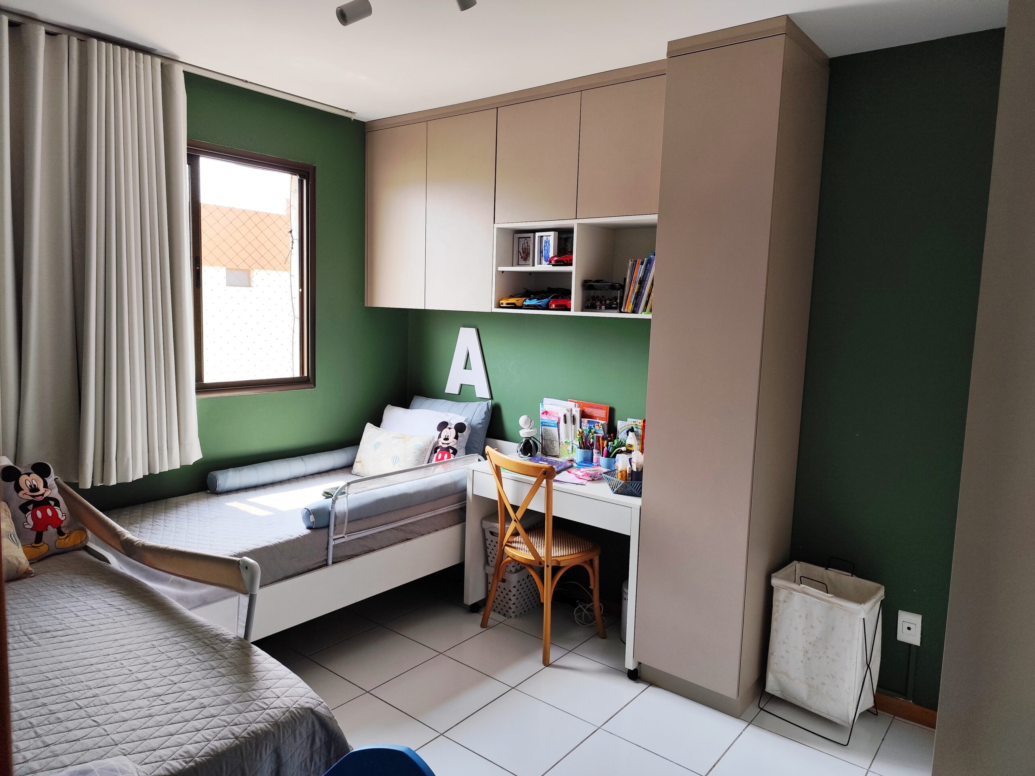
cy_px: 388
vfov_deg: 58.9
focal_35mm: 23
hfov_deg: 73.9
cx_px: 518
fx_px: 688
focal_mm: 6.14
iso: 50
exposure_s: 1/134
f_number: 1.65
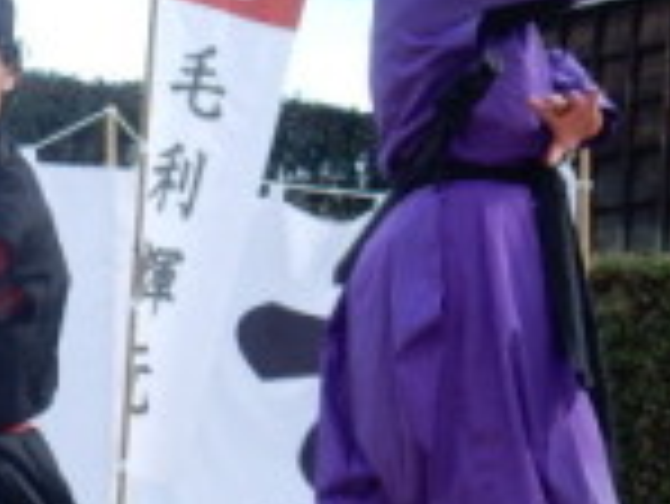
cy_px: 270
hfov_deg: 8.8
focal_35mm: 225
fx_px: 4358
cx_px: 58
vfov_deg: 6.6
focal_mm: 14.9
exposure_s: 1/320
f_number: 5
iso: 125
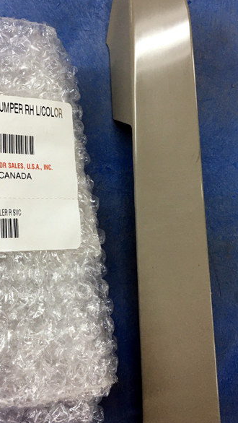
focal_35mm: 46
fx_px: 516
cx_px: 66
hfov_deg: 25.7
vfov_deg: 44.6
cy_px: 213
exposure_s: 1/30
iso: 32
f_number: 2.2
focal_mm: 4.15
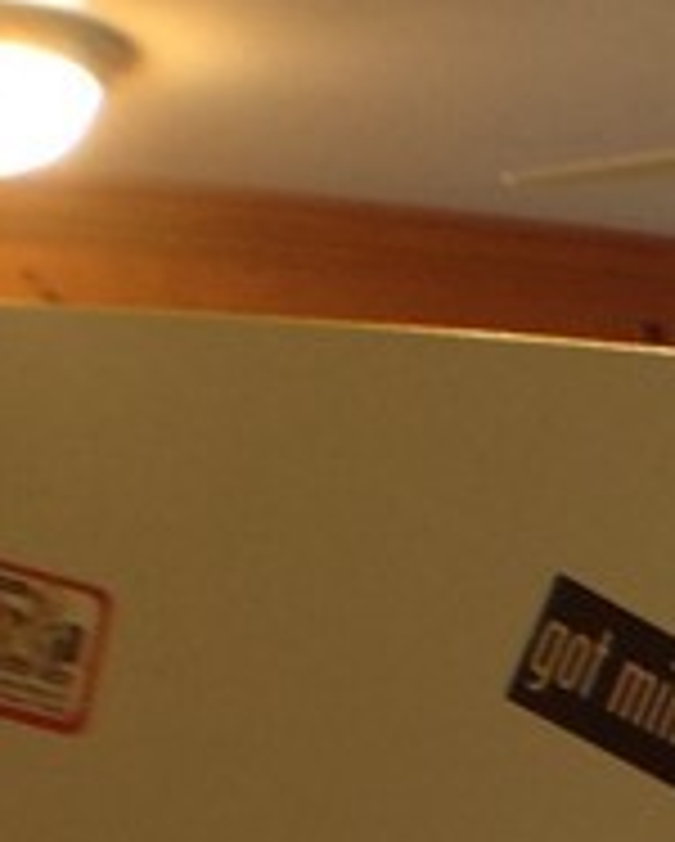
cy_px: 1571
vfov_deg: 9.7
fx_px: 4662
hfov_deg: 7.3
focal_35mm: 187
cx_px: 2012
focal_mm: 4.28
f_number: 2.4
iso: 50
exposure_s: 1/20
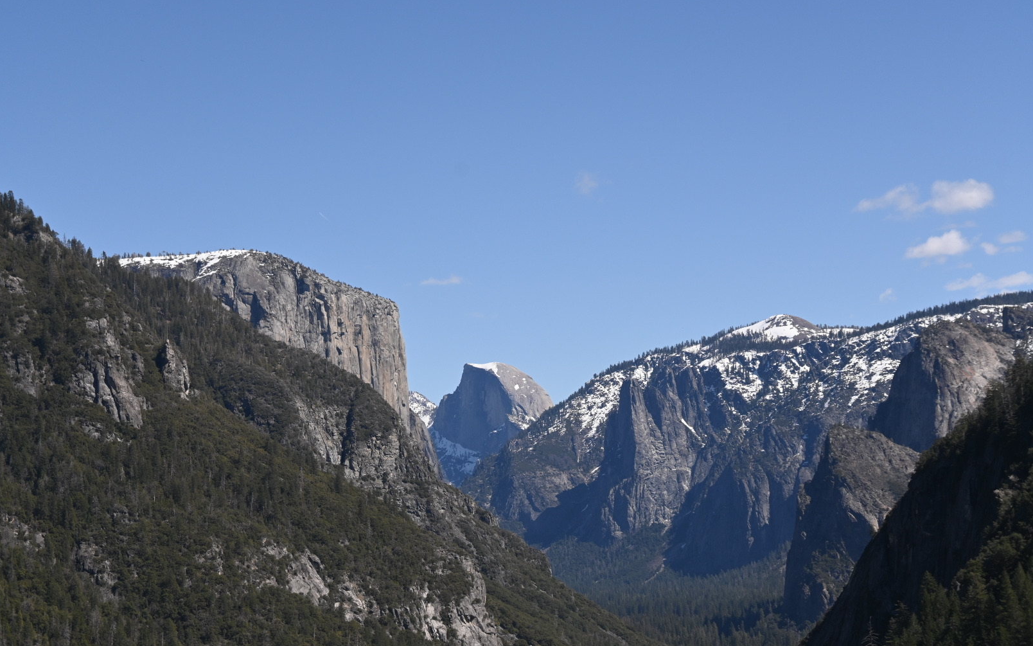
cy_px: 320
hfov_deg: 26.8
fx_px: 2168
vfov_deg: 16.9
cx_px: 516
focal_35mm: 77
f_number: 8
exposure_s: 1/500
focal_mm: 50
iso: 100
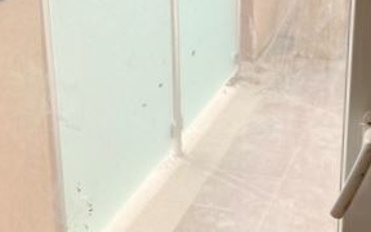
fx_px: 667
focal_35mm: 66
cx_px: 250
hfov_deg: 30.8
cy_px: 15
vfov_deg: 19.3
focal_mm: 3.99
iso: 20
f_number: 1.8
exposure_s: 1/1333
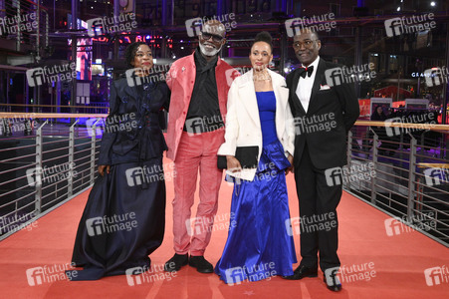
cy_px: 150
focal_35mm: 38
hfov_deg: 50.7
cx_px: 224
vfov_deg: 35.0
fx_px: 474
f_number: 5.6
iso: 5000
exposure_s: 1/200
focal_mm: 38
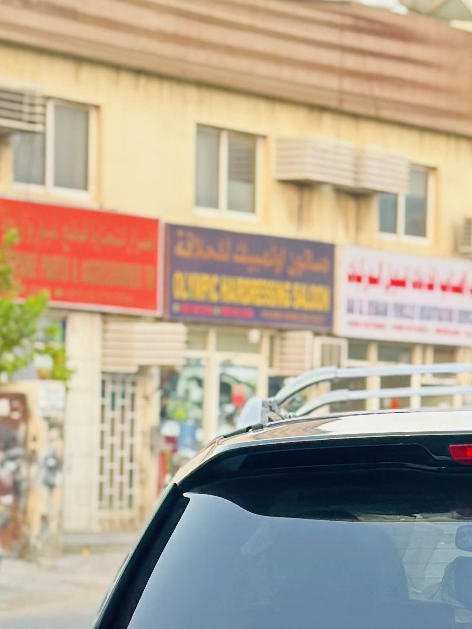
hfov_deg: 11.3
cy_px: 521
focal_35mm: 130
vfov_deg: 15.1
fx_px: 2363
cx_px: 508
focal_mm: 6.86
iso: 200
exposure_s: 1/60
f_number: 1.78
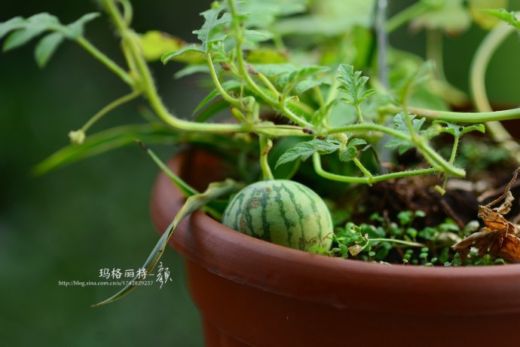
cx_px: 260
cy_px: 174
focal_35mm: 105
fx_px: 1517
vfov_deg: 13.0
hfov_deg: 19.5
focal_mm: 105
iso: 200
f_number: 4
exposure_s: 1/500
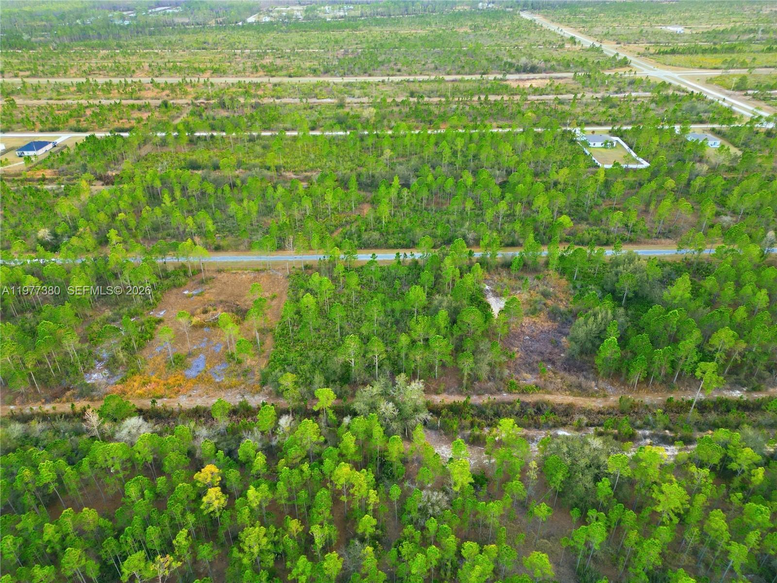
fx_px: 539
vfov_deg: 56.8
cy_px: 292
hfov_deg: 71.6
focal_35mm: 24
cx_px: 388
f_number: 1.7
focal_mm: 6.7
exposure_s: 1/50
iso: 110
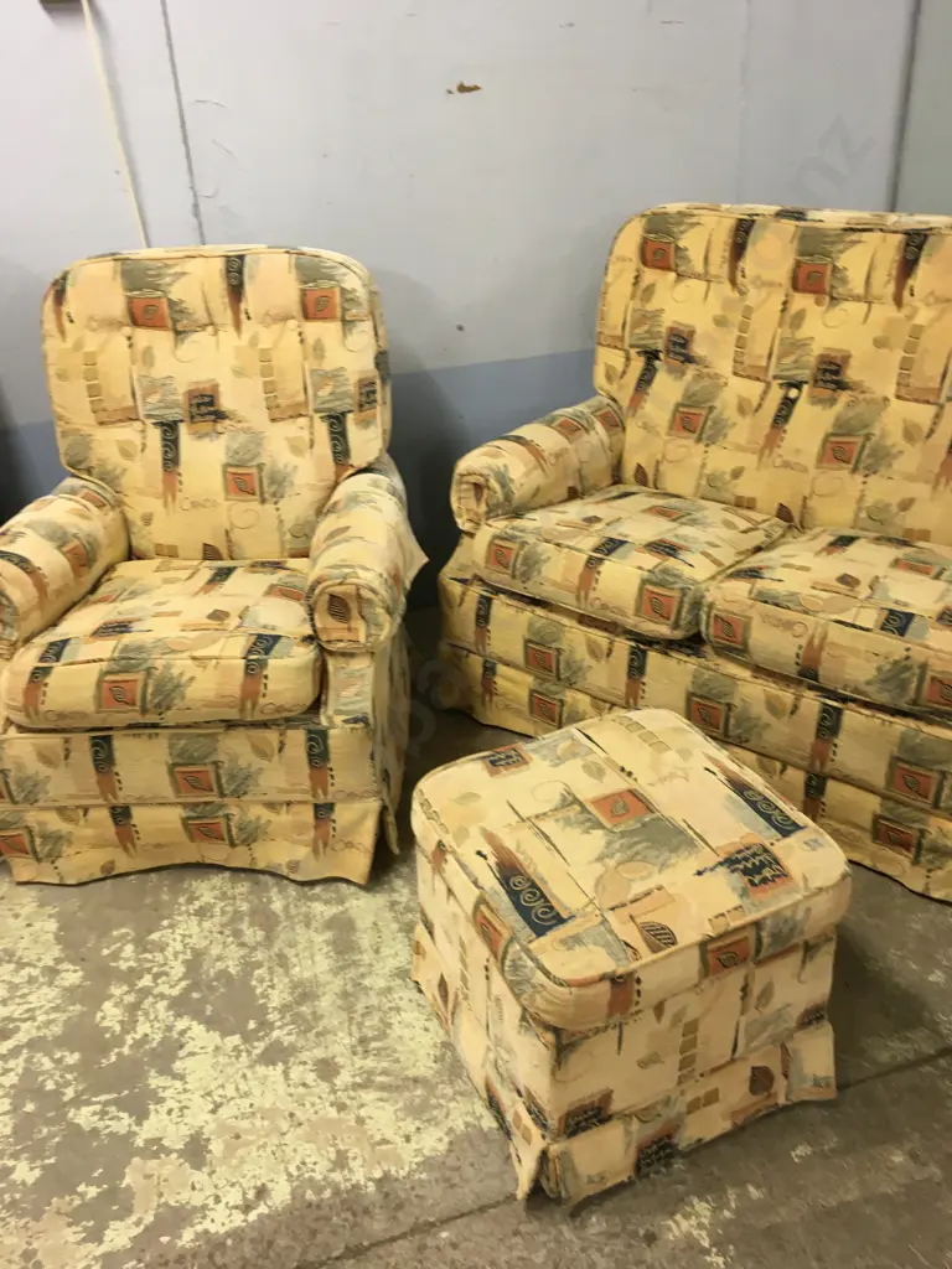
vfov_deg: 61.7
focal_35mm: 29
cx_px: 476
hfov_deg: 48.2
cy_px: 634
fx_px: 1063
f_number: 2.2
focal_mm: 4.15
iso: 80
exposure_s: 1/33
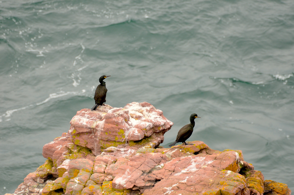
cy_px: 98
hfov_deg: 2.3
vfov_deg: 1.5
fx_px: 7334
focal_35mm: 900
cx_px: 147
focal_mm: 600
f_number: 8
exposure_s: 1/400
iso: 400
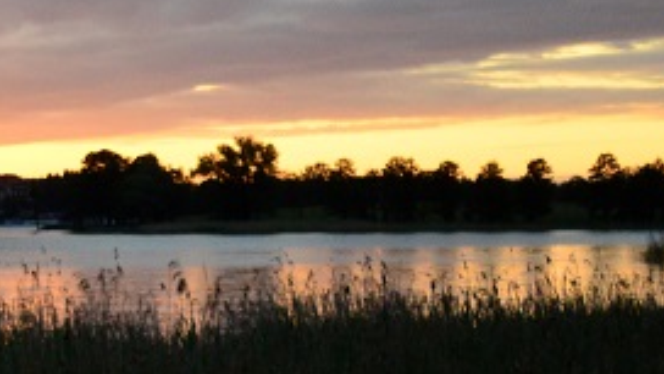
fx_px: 2430
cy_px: 351
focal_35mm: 138
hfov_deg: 14.0
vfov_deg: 8.8
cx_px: -504
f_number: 4
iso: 1250
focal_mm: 24
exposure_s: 1/500
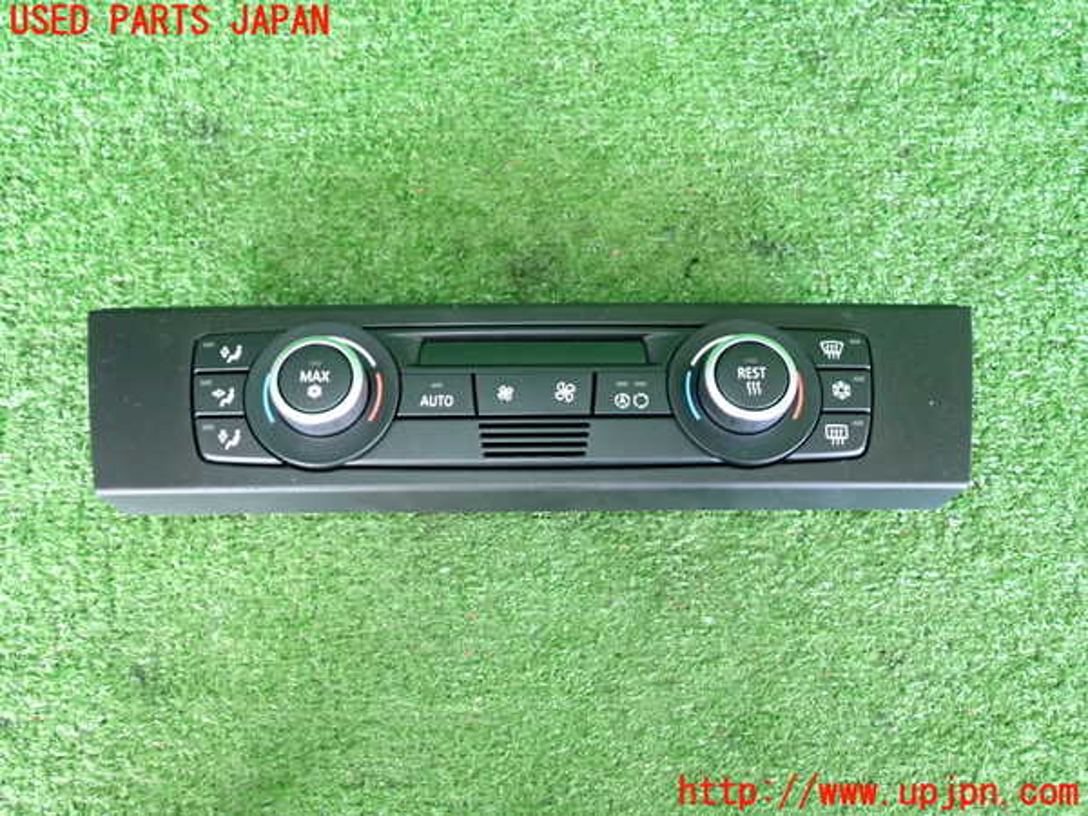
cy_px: 408
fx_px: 1006
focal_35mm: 32
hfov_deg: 56.8
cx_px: 544
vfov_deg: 44.2
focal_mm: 5.79
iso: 400
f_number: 2.4
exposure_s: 1/30
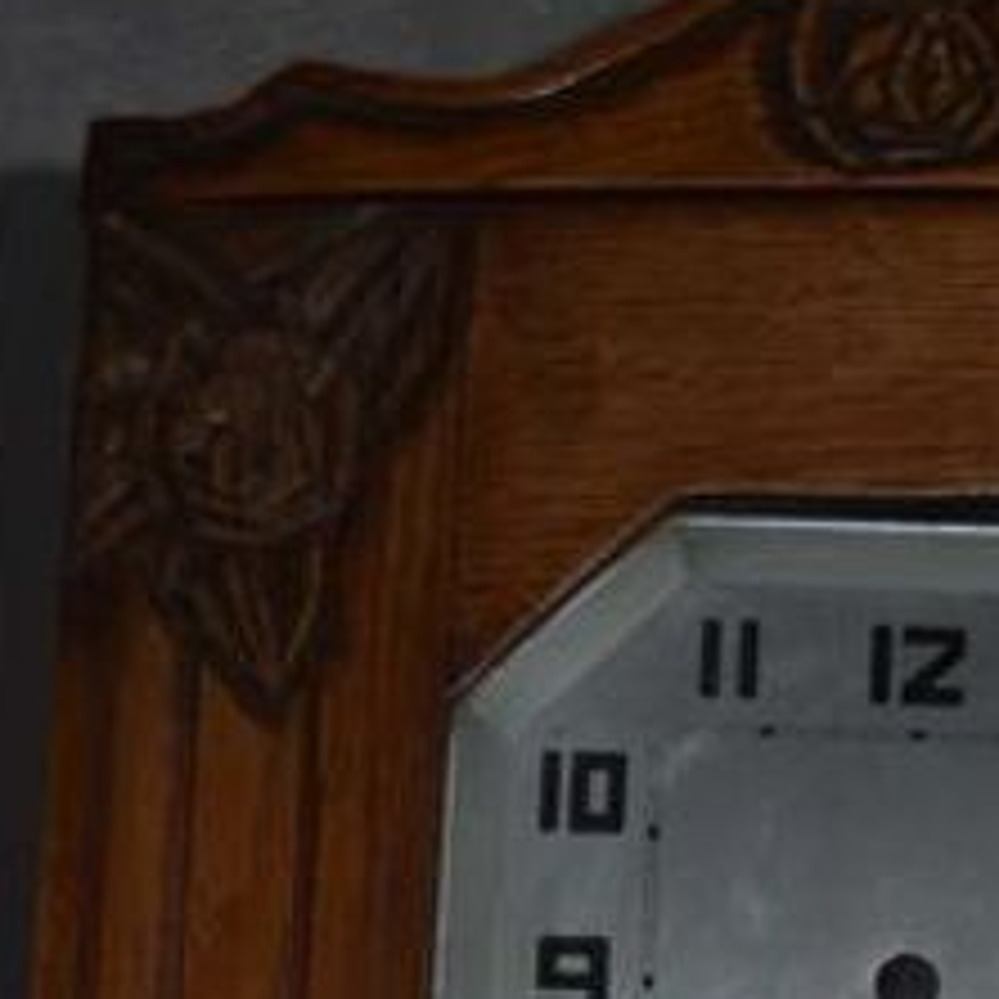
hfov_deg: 18.9
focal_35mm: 91
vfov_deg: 17.5
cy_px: 1418
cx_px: 832
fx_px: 2971
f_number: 3.5
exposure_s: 1/60
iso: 450
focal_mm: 22
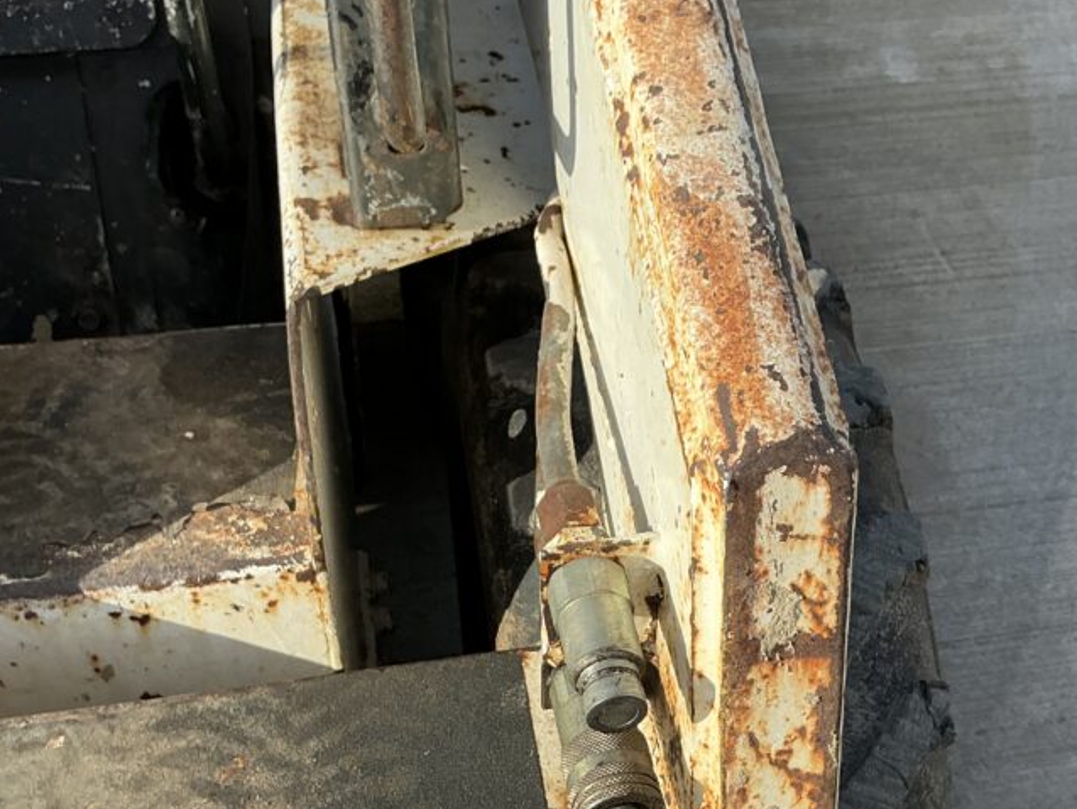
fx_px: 1400
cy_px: 559
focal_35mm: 45
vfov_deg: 31.9
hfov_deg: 41.8
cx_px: 663
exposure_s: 1/804
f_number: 1.8
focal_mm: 3
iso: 25
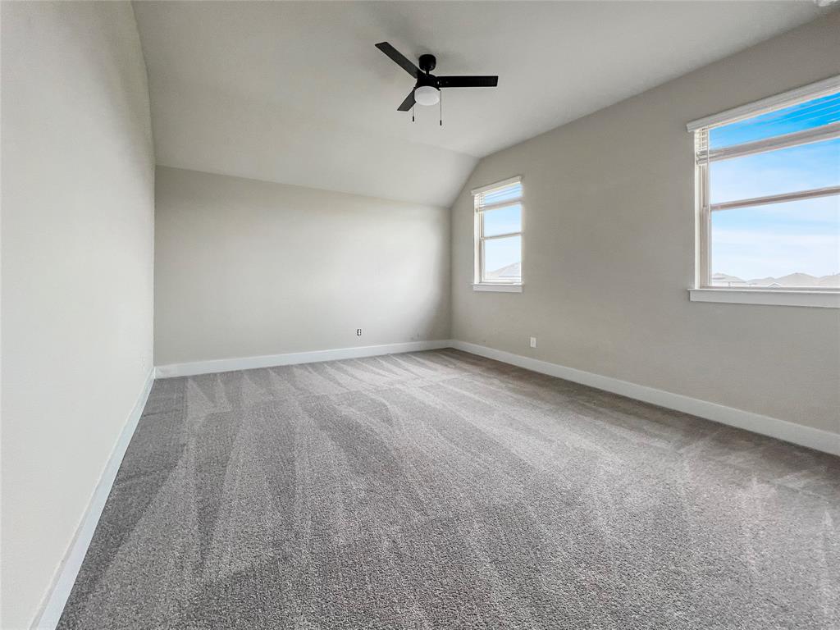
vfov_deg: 89.9
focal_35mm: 13
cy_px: 315
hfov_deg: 106.2
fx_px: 315
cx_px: 420
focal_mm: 1.57
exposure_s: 1/120
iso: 160
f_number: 1.8
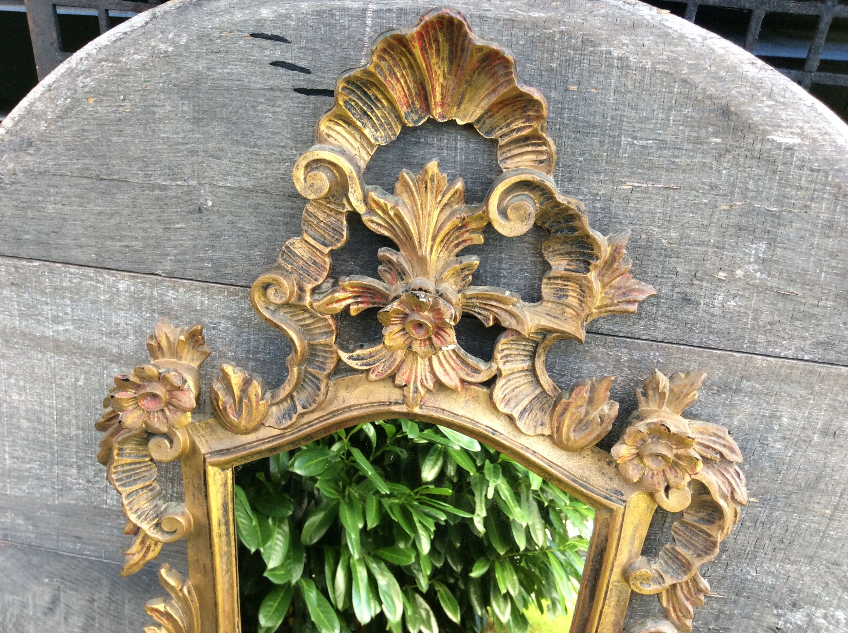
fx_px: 783
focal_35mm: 32
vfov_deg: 44.1
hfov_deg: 56.9
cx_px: 424
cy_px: 316
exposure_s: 1/33
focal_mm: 3.3
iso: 32
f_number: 2.4
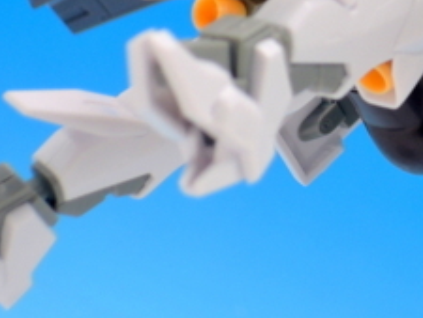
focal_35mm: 253
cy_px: -94
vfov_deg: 5.8
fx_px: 3093
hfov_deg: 7.8
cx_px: 485
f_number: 5
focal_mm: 20.2
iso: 80
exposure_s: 1/2.5
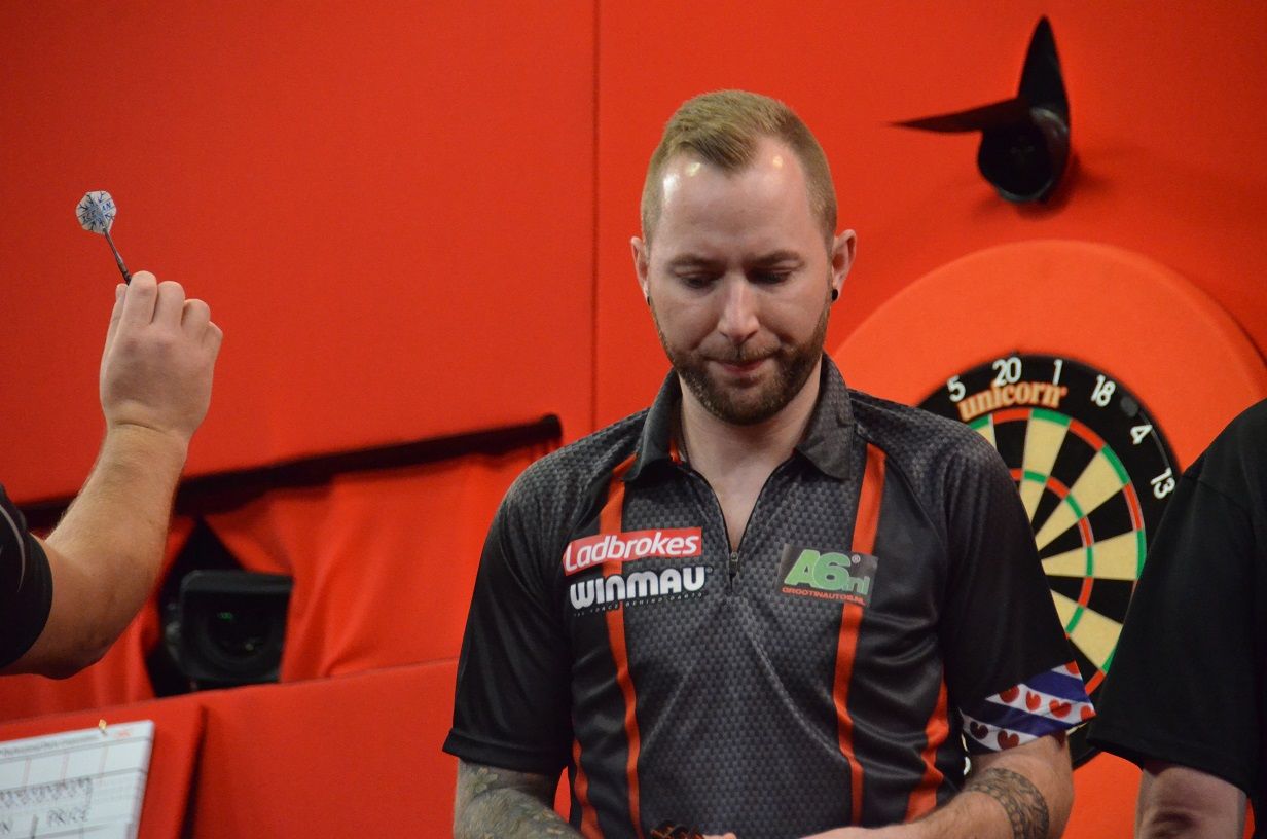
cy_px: 420
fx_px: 10536
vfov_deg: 4.6
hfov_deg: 6.9
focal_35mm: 300
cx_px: 634
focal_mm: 200
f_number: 5.6
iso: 5000
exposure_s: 1/400
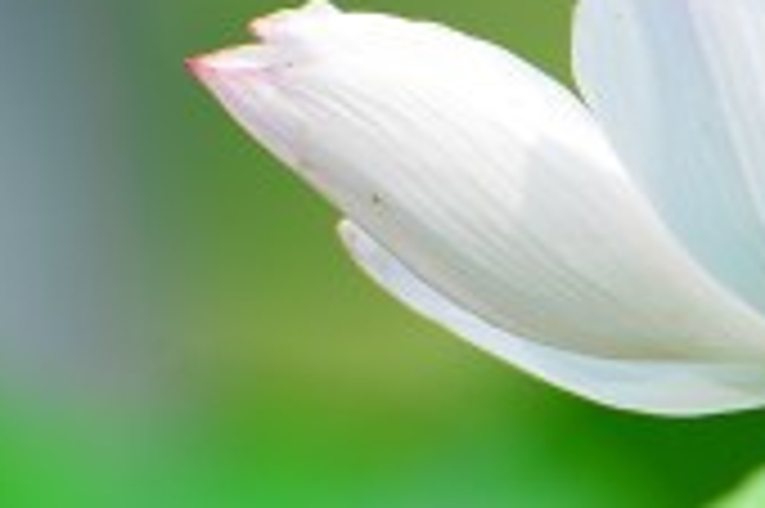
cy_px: 391
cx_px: 904
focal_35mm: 3387
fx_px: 71903
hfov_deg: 0.6
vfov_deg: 0.4
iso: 100
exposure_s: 1/200
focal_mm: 600
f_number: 7.1
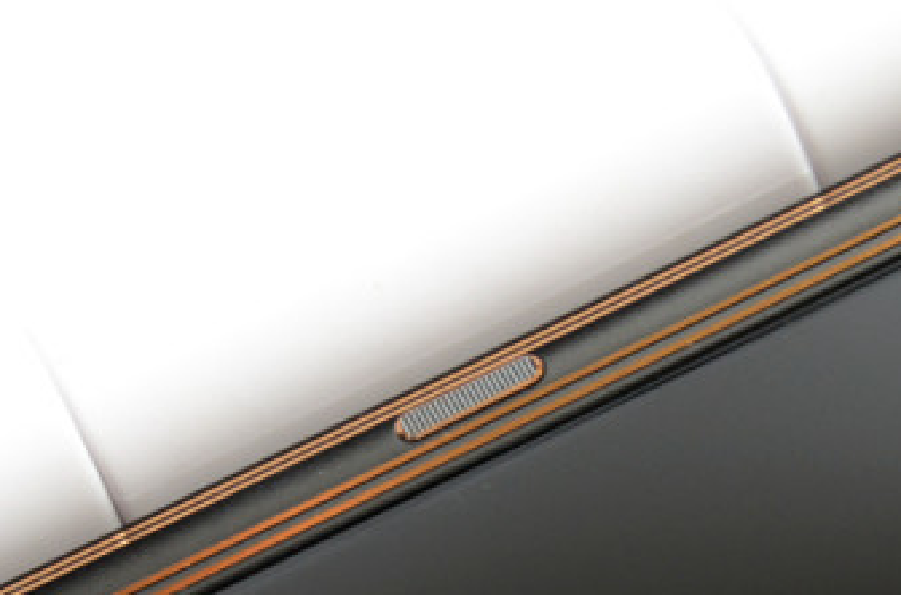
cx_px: 501
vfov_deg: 3.9
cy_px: 629
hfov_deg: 5.9
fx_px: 8685
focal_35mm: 348
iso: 400
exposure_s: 1/3
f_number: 5.3
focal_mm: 78
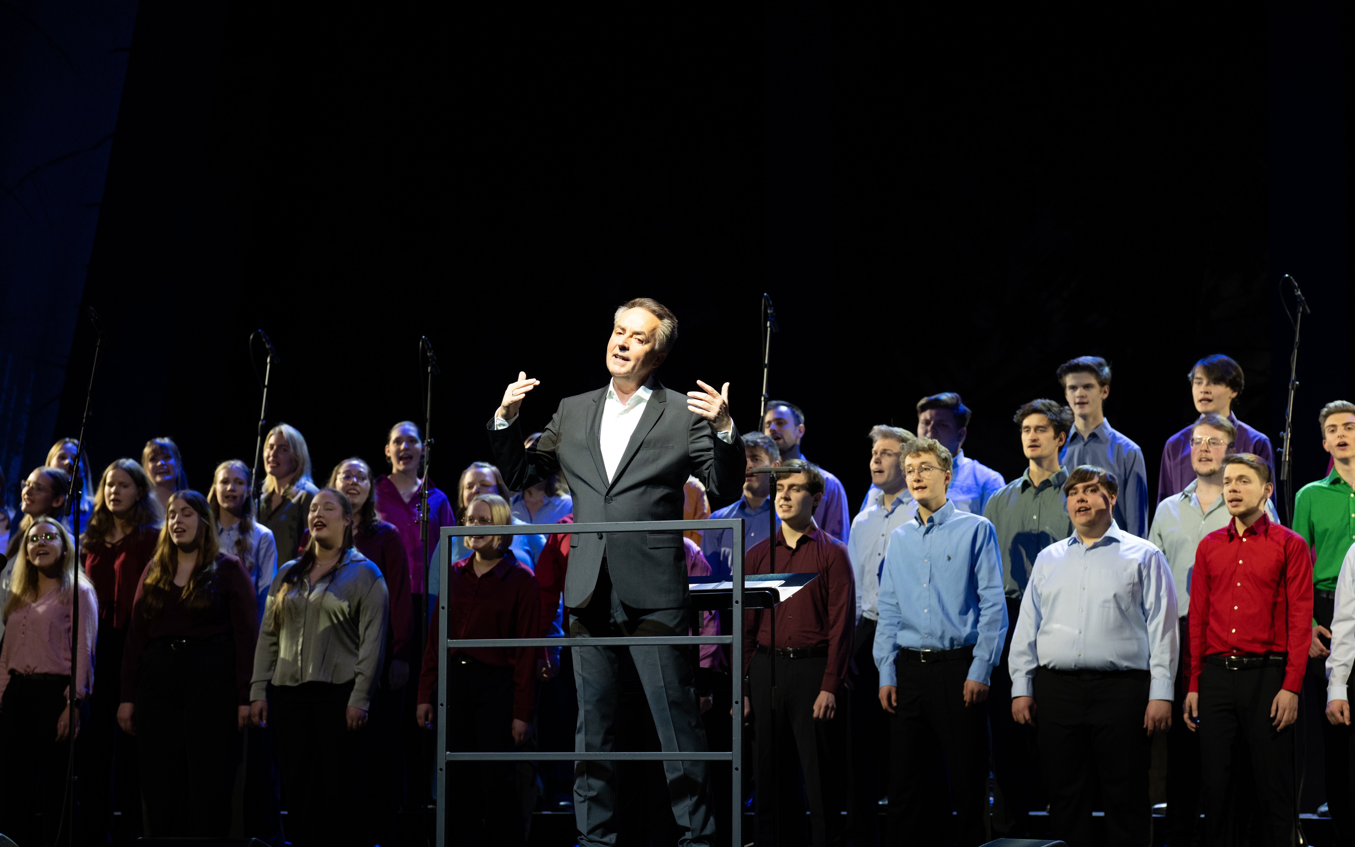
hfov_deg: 20.4
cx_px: 633
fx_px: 3767
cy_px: 379
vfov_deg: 12.8
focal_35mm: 102
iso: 1000
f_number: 3.2
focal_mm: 85
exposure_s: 1/250
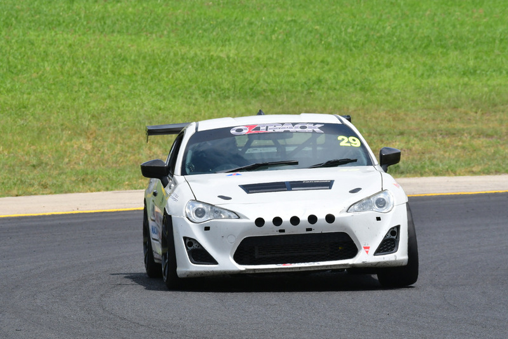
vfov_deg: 2.4
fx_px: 8046
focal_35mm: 570
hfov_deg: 3.6
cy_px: 170
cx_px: 254
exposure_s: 1/640
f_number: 14
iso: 640
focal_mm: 380
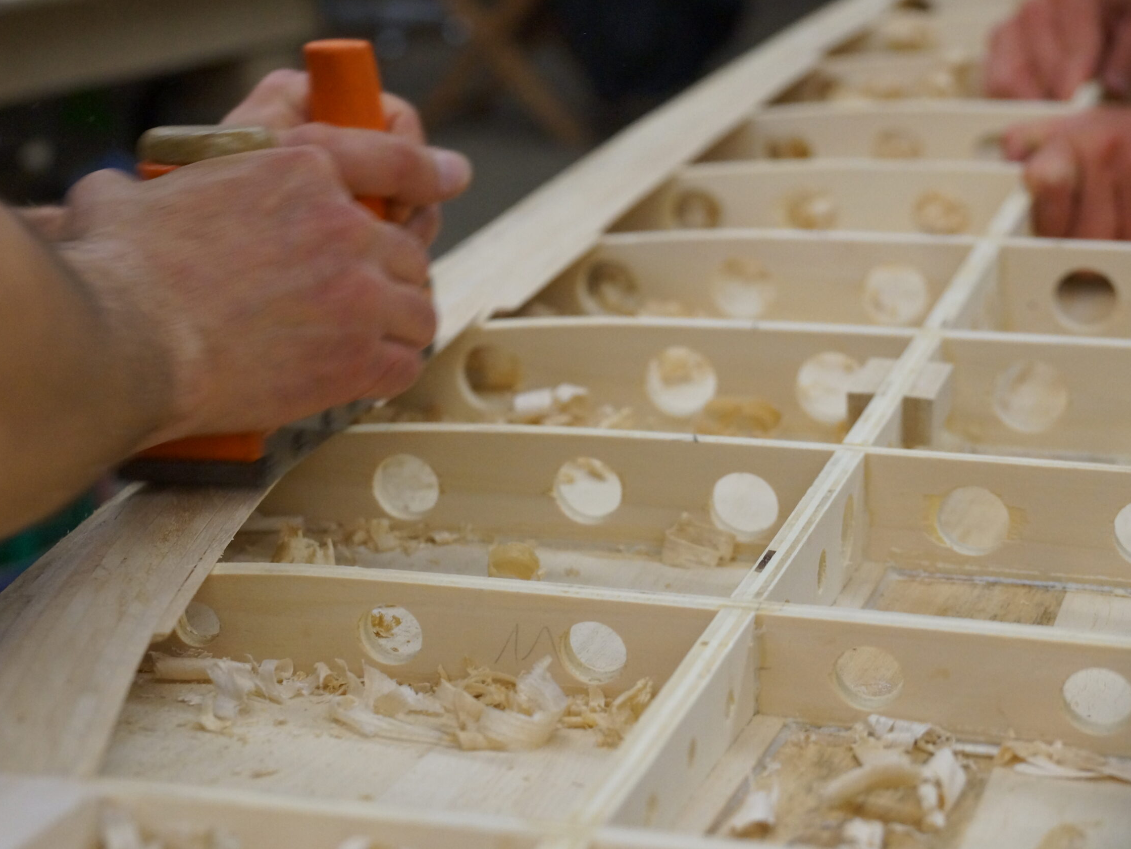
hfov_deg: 21.8
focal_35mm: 90
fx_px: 2941
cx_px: 495
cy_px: 420
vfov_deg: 16.4
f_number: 5
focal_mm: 55
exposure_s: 1/160
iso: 1600
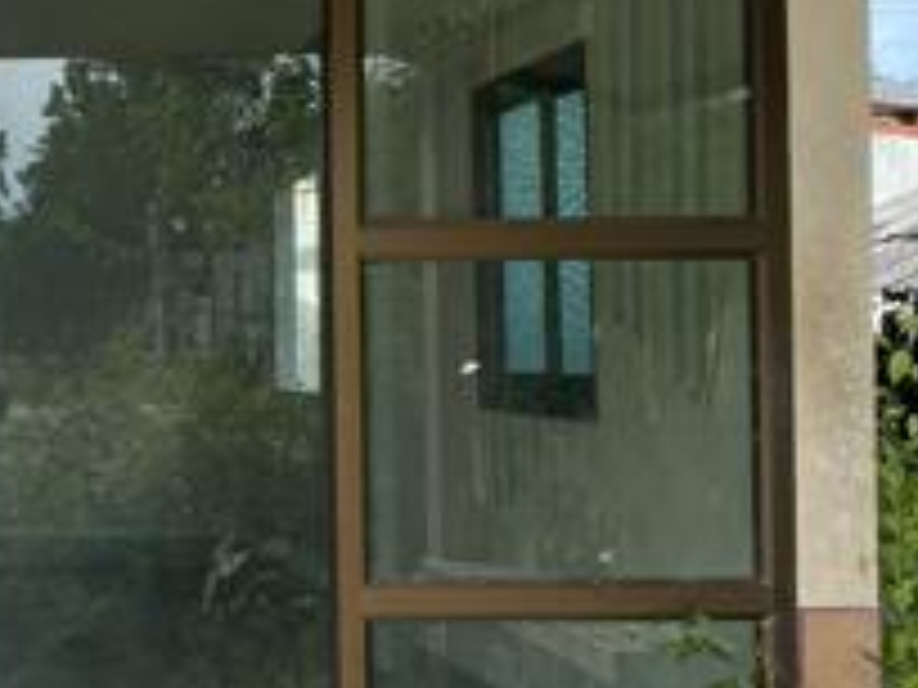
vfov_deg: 17.6
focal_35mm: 84
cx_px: -9
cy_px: 295
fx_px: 2228
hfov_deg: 22.4
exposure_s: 1/706
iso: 32
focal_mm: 4.25
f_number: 1.8
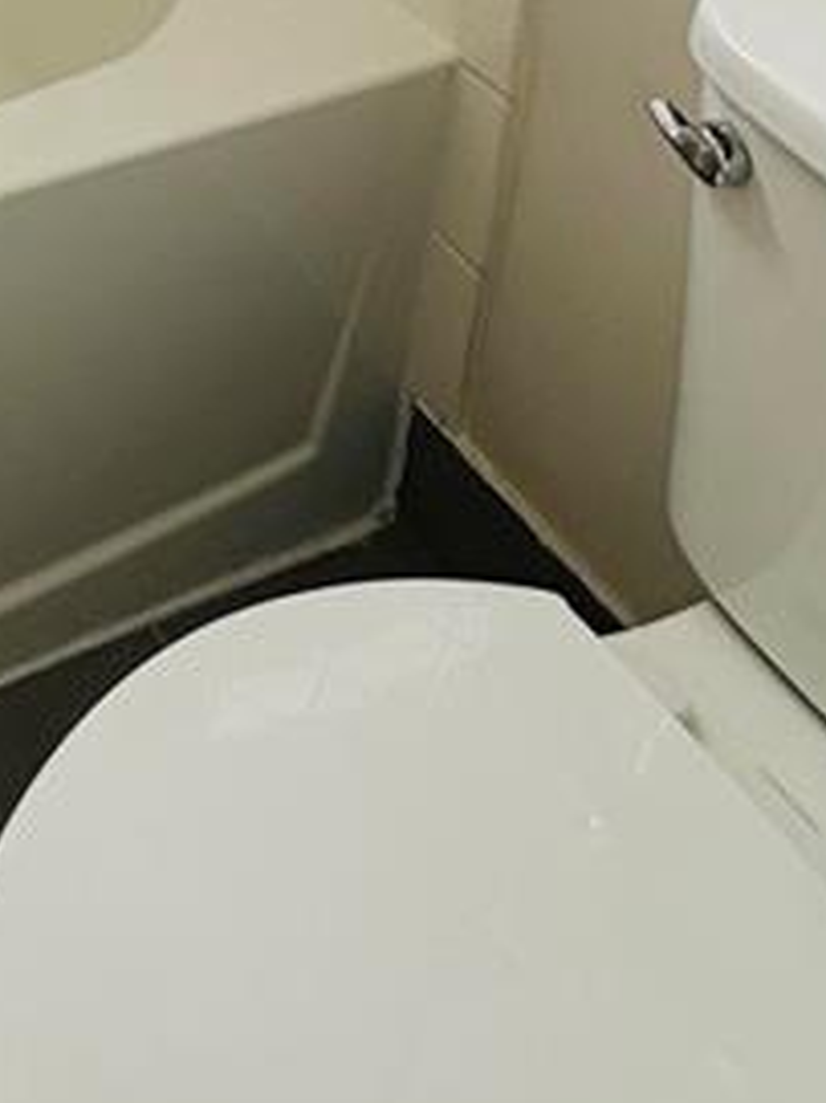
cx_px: -281
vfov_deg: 21.0
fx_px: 1974
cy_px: -887
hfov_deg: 21.2
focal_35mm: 62
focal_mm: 2.22
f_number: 2.2
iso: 40
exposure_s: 1/187
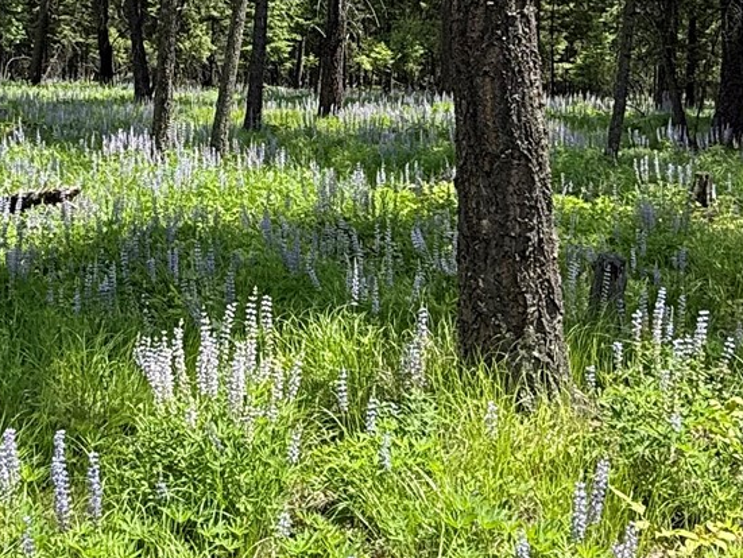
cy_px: 63
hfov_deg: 36.5
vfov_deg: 27.1
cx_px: 260
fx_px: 1117
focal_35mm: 52
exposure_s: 1/672
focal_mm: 2.22
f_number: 2.2
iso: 64
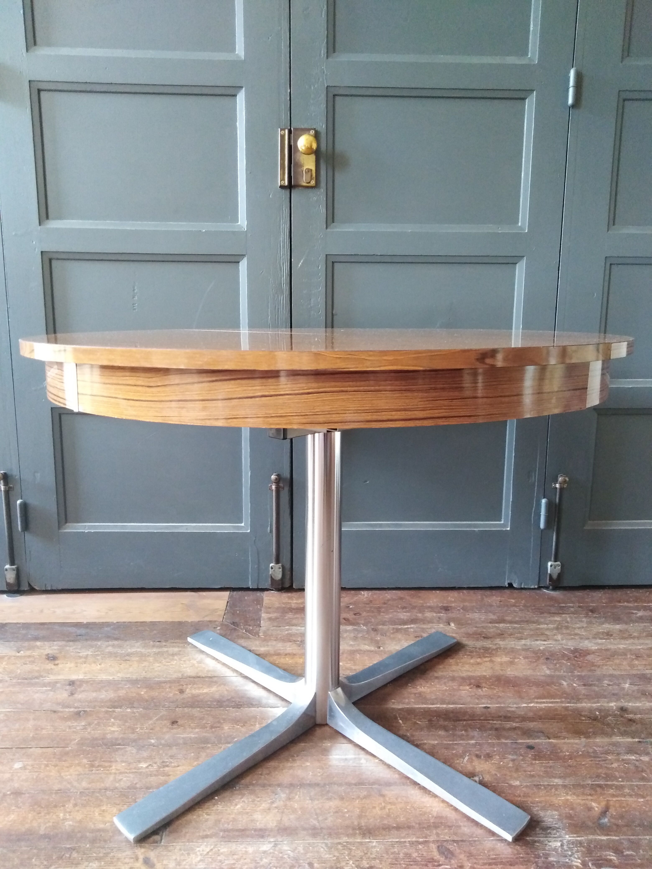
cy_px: 434
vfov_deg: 69.4
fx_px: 628
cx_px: 326
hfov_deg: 54.9
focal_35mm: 25
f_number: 2.2
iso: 514
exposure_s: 1/20
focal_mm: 3.46
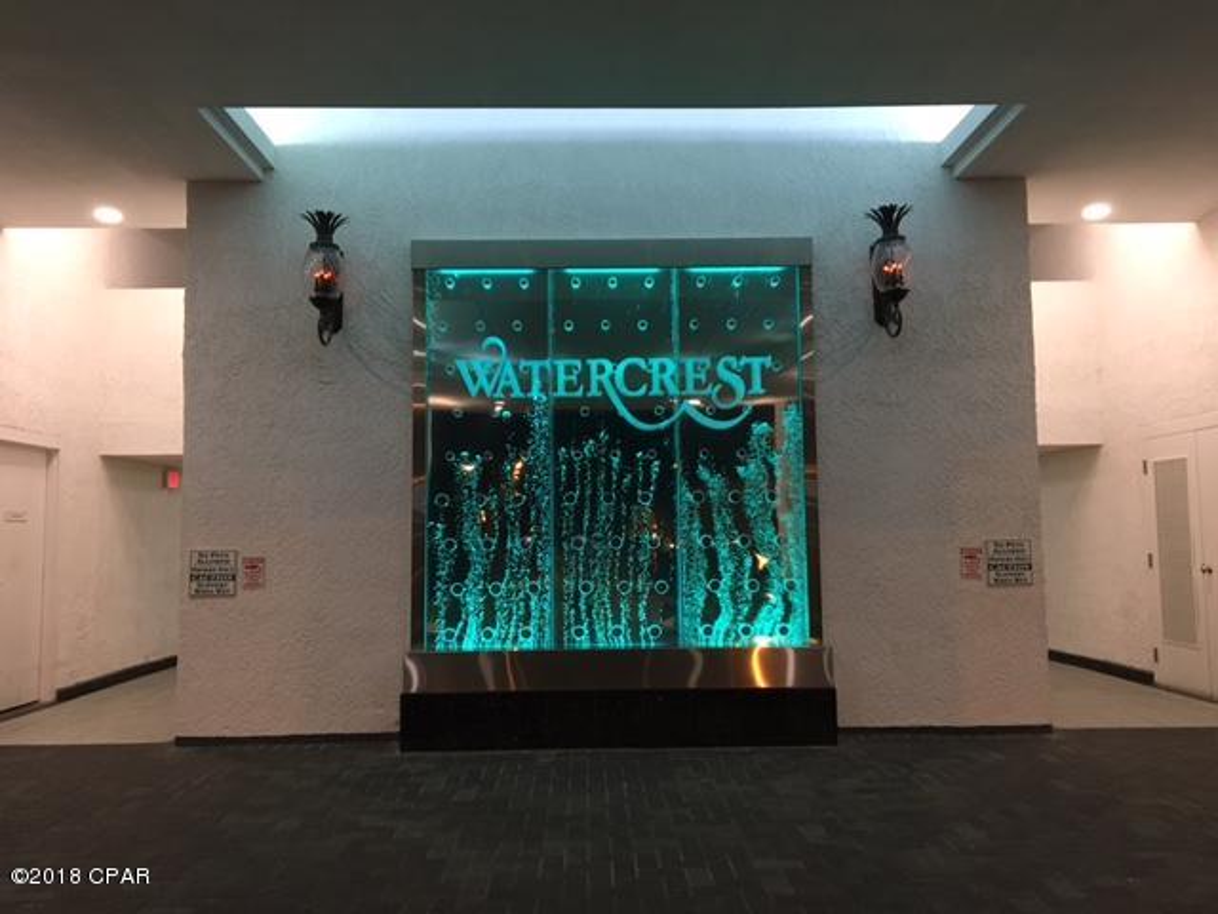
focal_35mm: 29
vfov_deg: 48.2
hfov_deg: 61.7
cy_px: 457
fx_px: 1020
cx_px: 609
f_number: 2.2
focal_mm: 4.15
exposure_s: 1/30
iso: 100
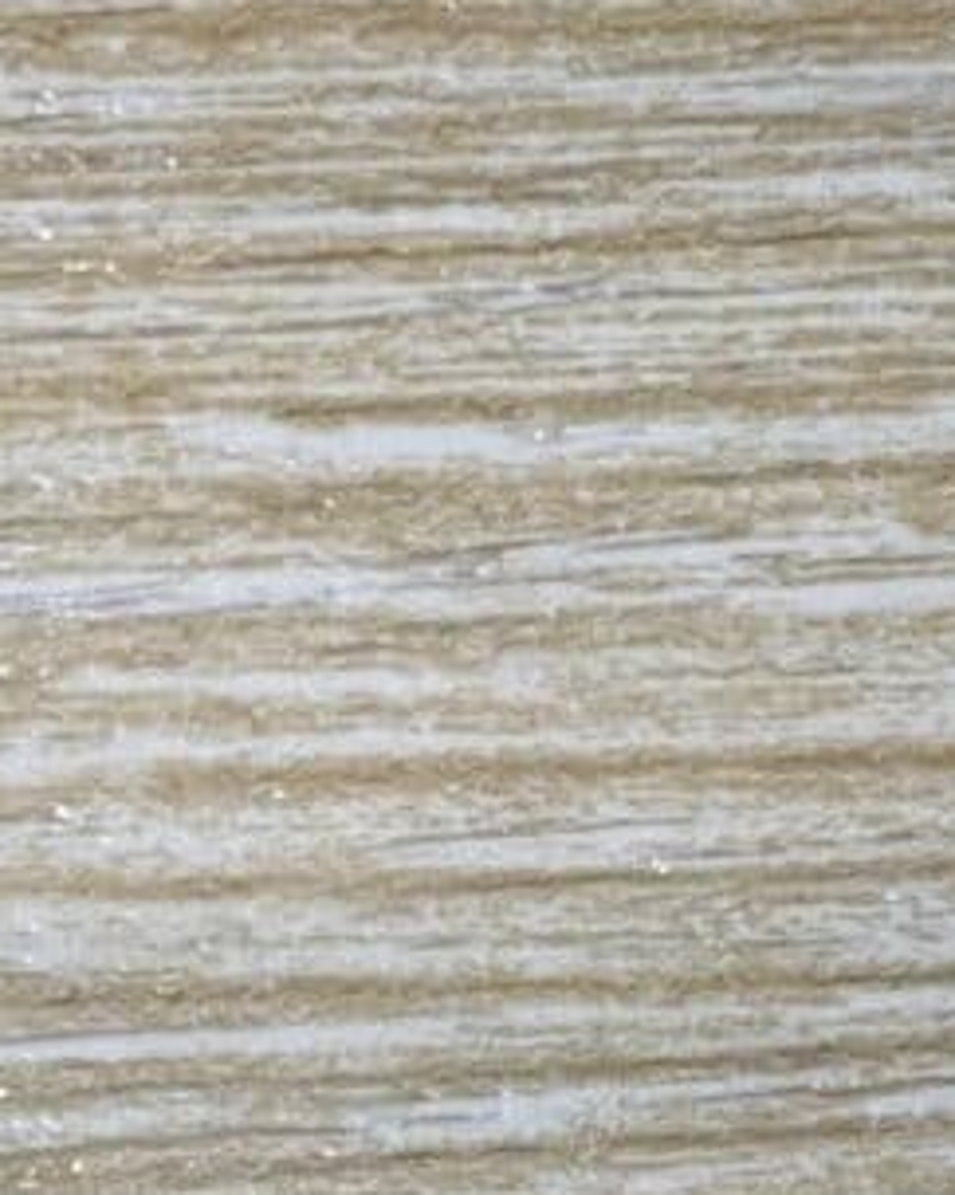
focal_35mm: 316
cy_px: 1969
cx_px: -755
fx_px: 11170
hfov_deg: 4.8
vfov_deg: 6.0
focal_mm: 7.5
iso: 80
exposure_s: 1/99
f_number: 2.2
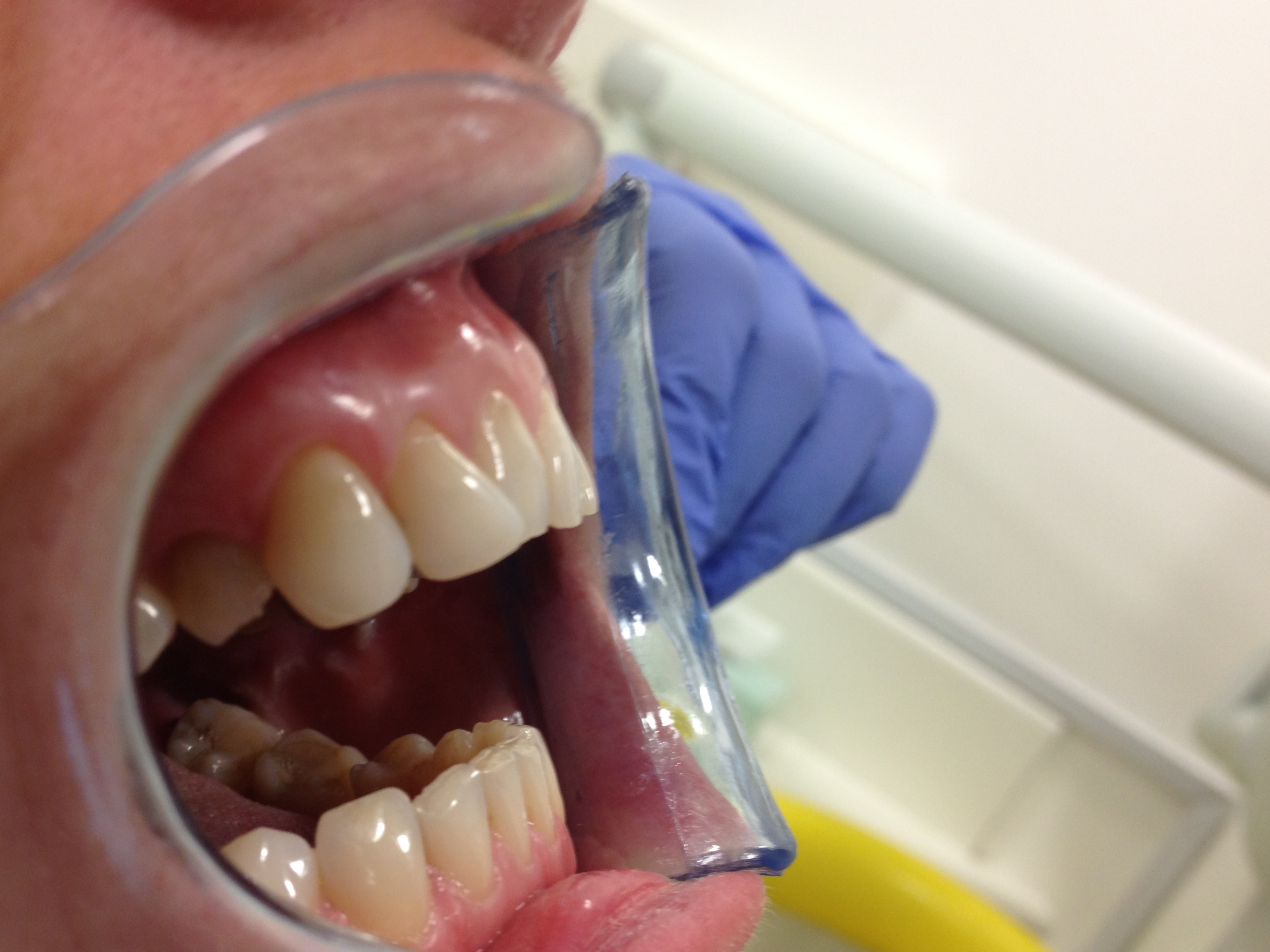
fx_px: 1541
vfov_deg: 34.3
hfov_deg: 44.6
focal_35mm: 42
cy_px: 531
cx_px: 520
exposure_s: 1/20
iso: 50
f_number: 2.4
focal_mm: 4.28
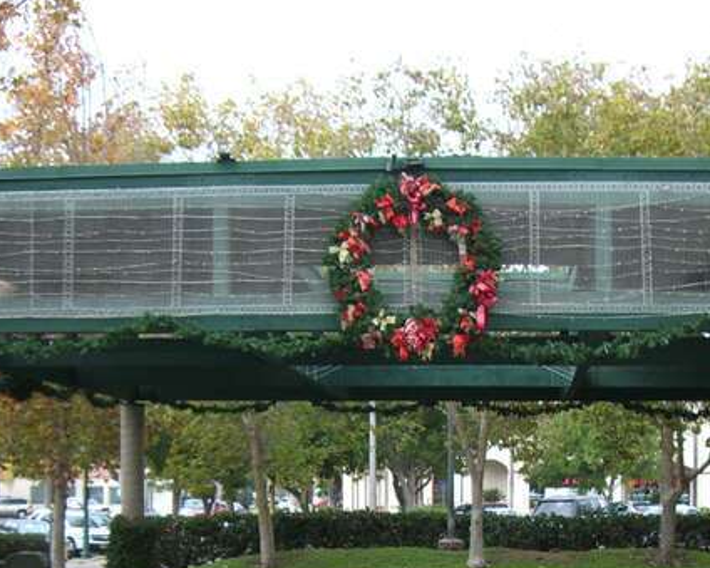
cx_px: 429
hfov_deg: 27.1
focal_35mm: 70
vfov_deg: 21.4
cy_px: 499
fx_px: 1471
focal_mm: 6.2
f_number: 2.7
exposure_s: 1/160
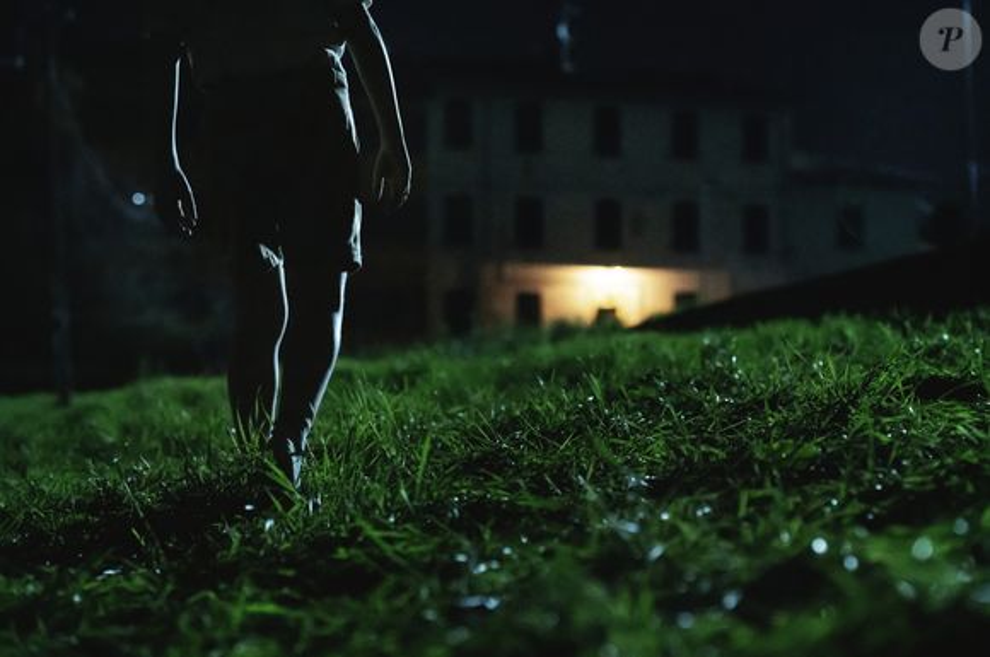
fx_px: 2142
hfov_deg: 26.0
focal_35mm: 78
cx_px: 495
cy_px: 328
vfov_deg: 17.4
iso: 20000
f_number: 4
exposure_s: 1/125
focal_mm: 78
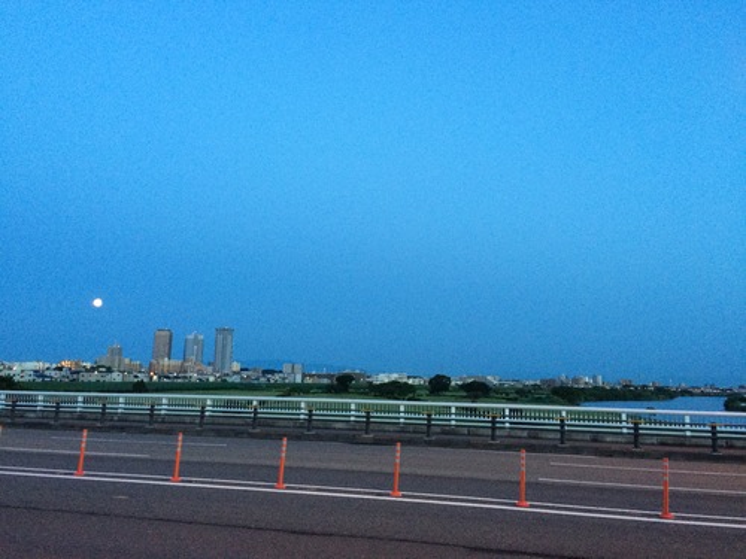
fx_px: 625
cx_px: 373
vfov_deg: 48.2
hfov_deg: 61.7
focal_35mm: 29
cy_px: 280
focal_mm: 4.15
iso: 250
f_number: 2.2
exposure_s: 1/30
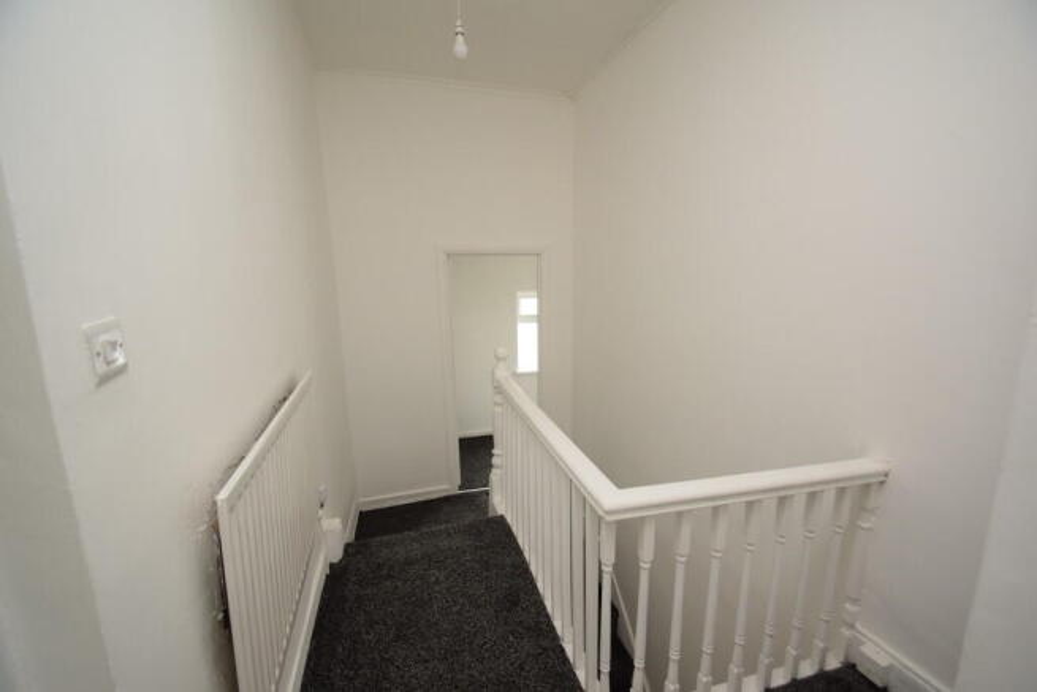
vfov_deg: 77.4
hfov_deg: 100.4
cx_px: 518
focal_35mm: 15
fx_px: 432
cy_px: 346
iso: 900
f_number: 3.5
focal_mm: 10
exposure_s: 1/60
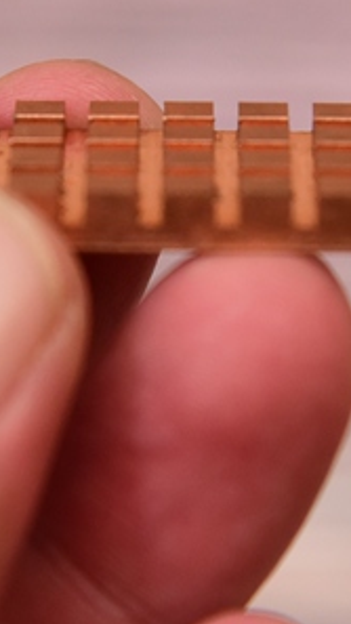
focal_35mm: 433
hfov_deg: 2.8
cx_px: 88
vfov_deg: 5.0
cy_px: 167
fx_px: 7166
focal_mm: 120
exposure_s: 1/60
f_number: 5.6
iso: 1600
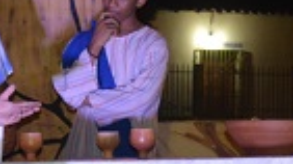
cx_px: 17
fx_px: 1661
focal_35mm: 214
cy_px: 253
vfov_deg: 5.6
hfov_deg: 10.0
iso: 1400
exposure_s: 1/60
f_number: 4.5
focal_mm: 32
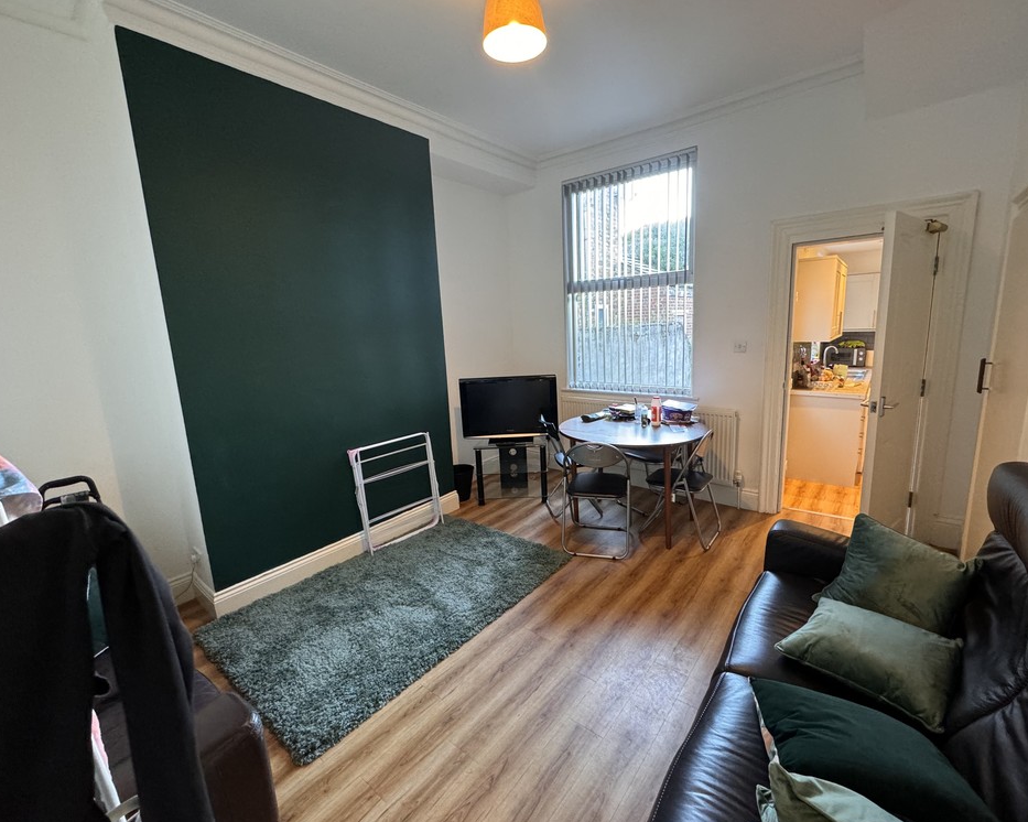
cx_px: 532
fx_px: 456
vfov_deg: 84.0
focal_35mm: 15
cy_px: 404
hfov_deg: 96.8
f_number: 2.2
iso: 400
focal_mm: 2.22
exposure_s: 1/50
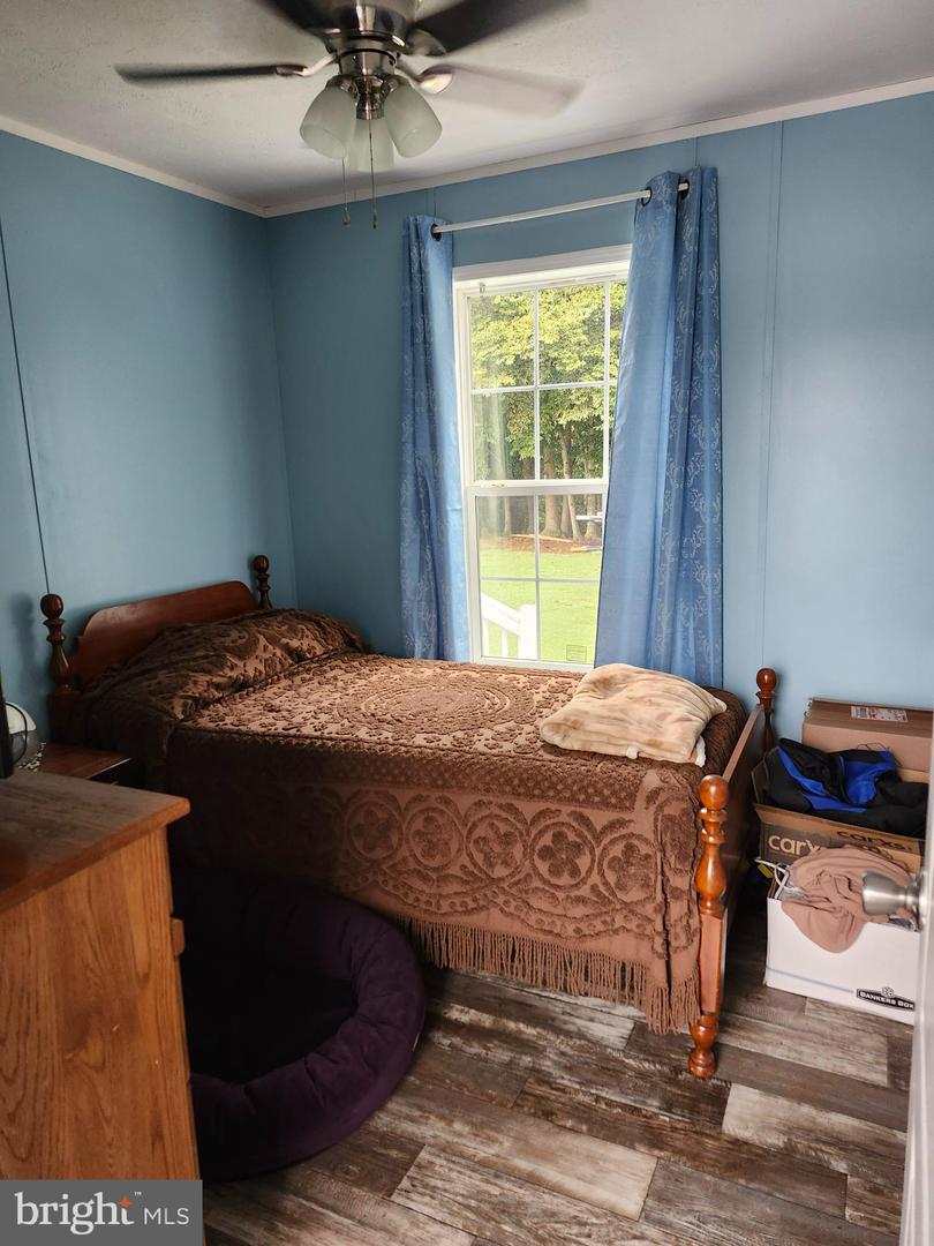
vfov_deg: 73.9
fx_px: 827
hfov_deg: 58.9
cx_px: 467
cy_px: 623
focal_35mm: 23
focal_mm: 5.54
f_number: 1.8
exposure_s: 1/120
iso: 400
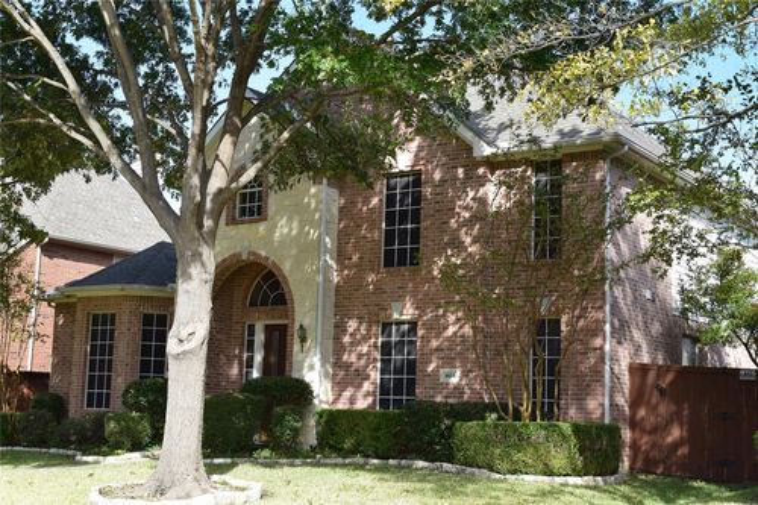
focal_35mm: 52
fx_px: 1105
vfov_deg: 25.7
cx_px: 379
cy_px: 252
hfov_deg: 37.9
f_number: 10
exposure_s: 1/320
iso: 400
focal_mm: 35
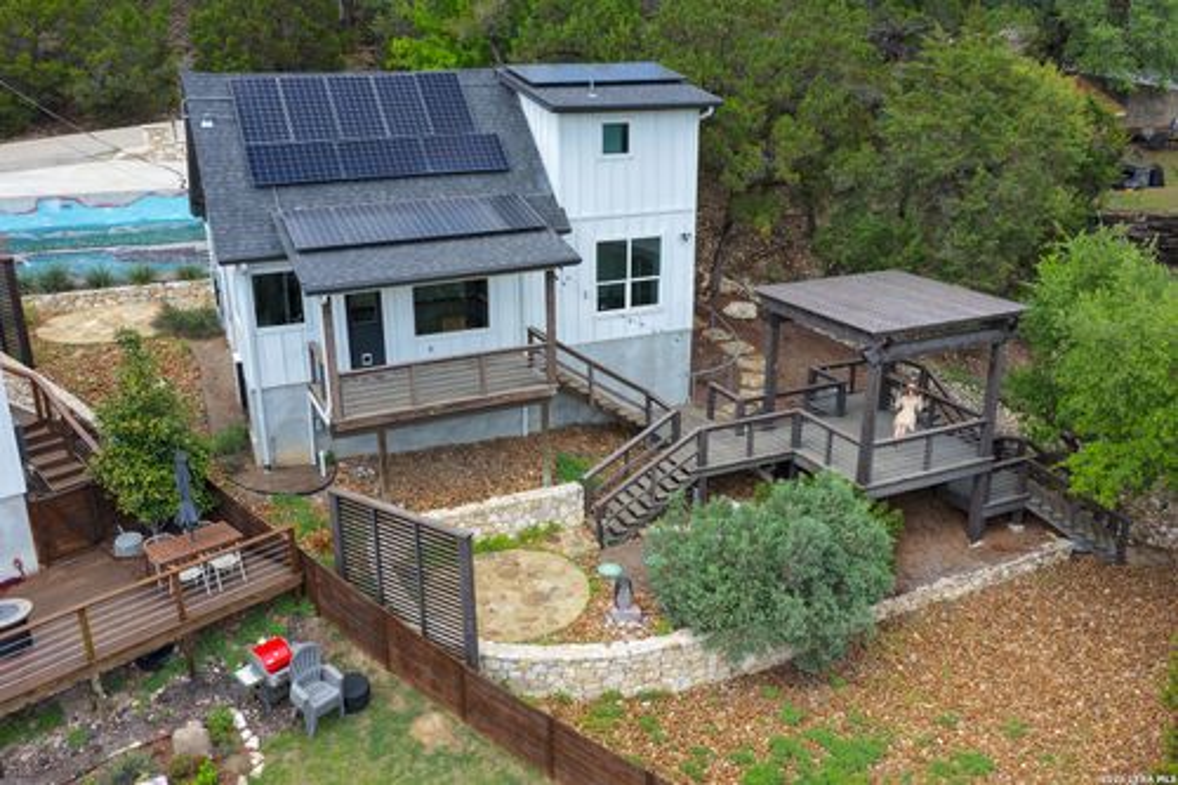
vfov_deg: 46.4
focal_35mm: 28
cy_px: 392
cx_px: 589
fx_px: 916
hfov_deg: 65.5
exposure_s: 1/800
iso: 160
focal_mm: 14.45
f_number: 2.8
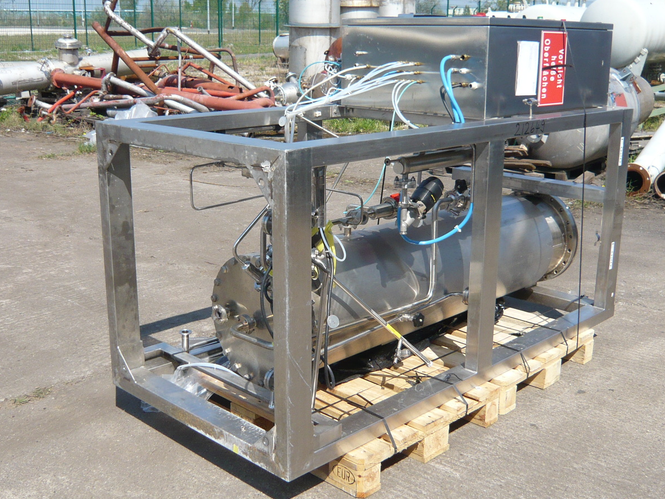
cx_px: 343
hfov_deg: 45.8
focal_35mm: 41
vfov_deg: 35.1
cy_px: 237
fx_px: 788
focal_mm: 4.6
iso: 100
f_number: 8
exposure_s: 1/125
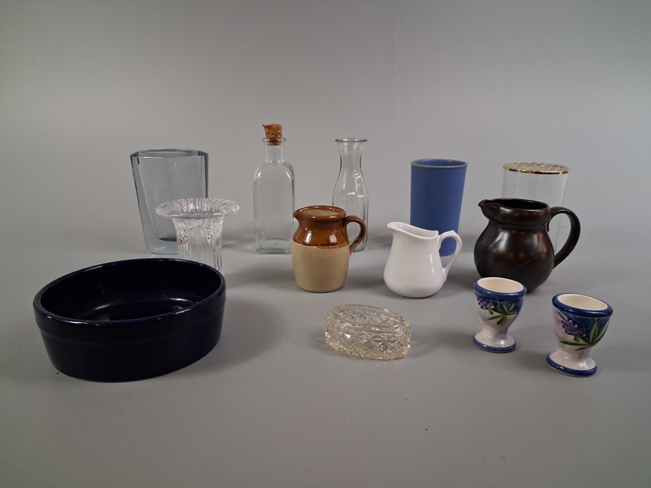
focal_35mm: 27
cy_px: 244
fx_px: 508
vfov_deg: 51.4
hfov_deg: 65.3
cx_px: 326
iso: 500
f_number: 1.8
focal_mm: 4
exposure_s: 1/100
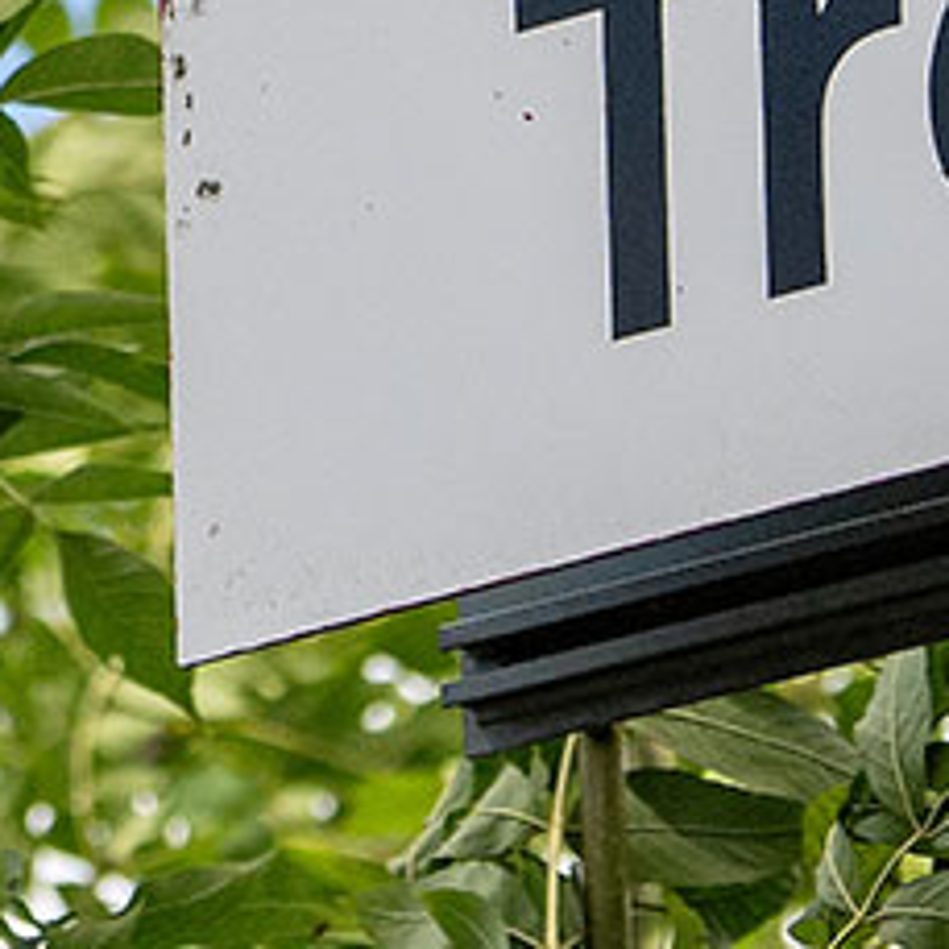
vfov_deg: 2.4
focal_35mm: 729
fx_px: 22611
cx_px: -1252
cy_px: -1836
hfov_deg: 2.4
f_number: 5
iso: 400
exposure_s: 1/1600
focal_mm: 78
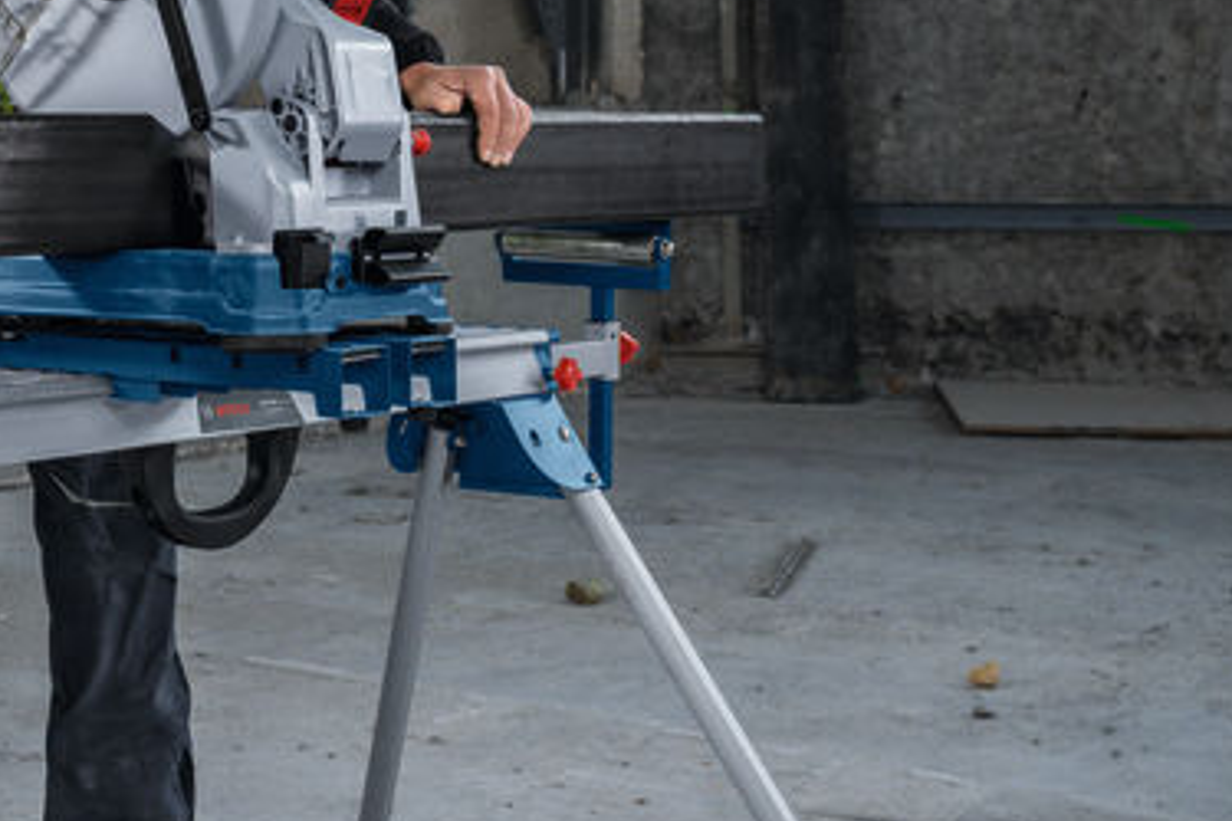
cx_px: 118
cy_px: 8
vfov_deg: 16.5
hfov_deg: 24.3
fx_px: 2772
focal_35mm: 81
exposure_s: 1/100
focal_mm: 38
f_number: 6.3
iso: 800
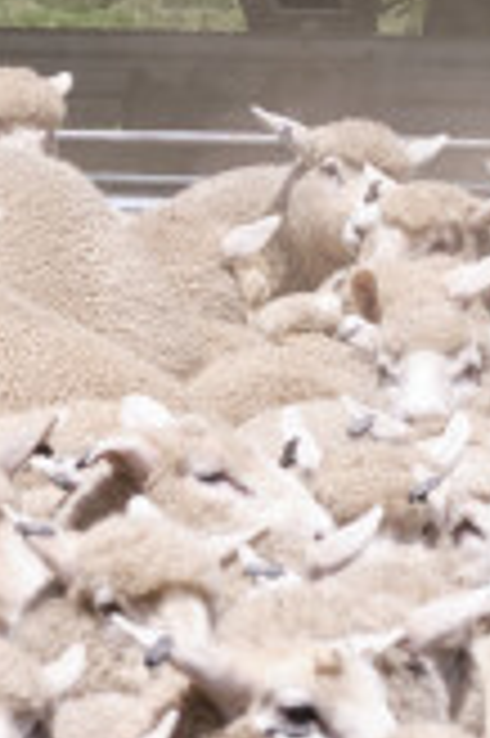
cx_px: -400
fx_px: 15139
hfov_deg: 1.9
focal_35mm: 740
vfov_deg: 2.8
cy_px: -99
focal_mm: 90
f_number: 8
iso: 500
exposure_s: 1/1000
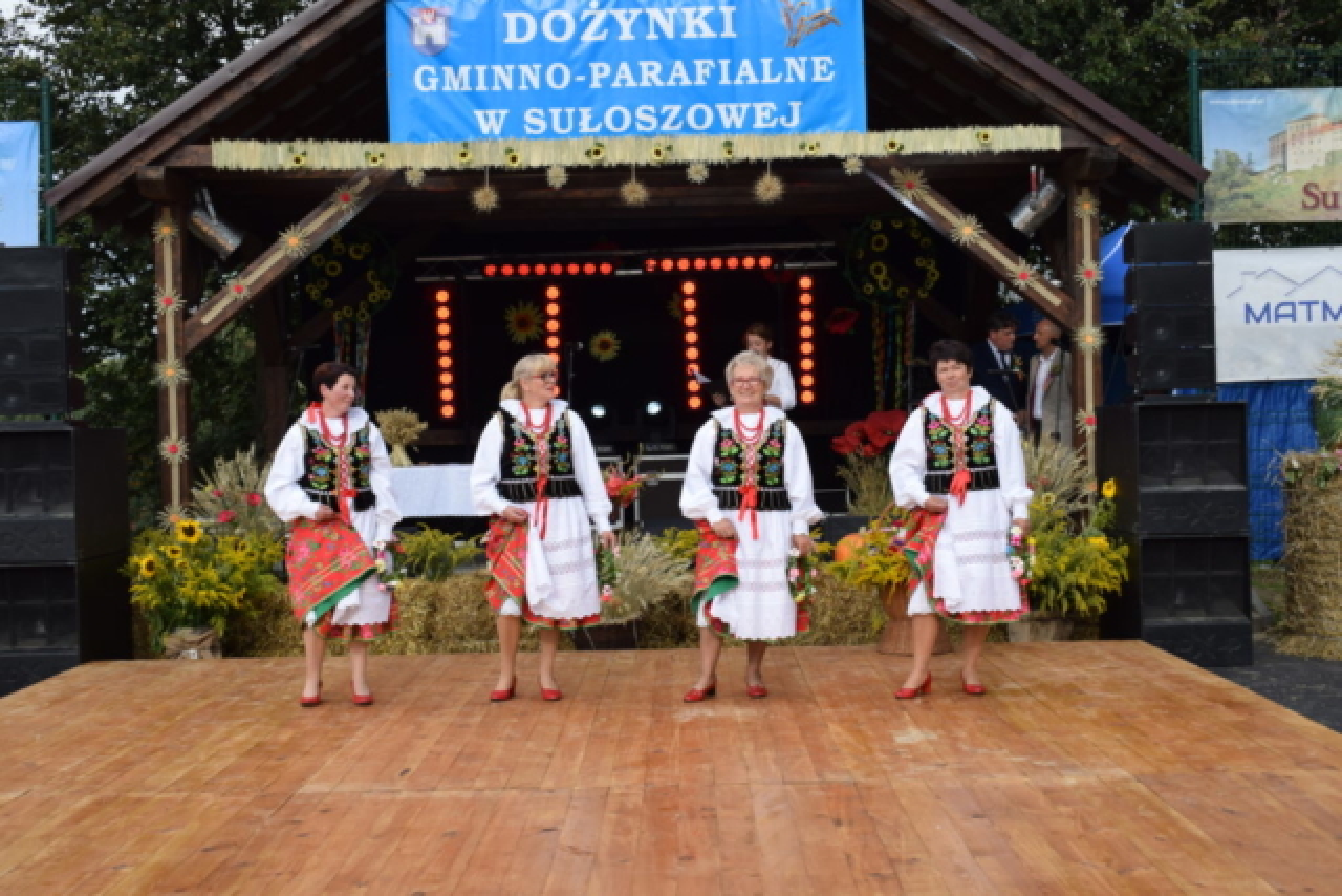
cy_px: 448
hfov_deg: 41.1
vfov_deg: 28.1
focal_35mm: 48
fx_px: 1790
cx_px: 671
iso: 200
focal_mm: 32
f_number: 8
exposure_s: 1/250
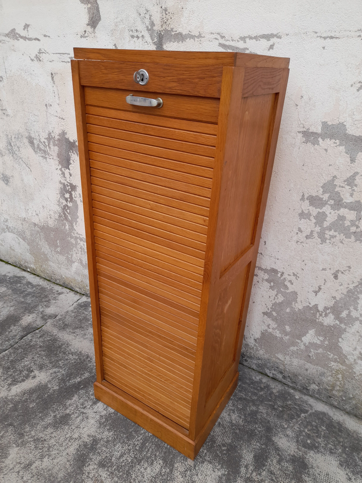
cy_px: 242
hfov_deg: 54.9
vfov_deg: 69.4
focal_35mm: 25
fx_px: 349
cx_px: 181
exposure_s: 1/100
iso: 25
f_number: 2
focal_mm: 4.6
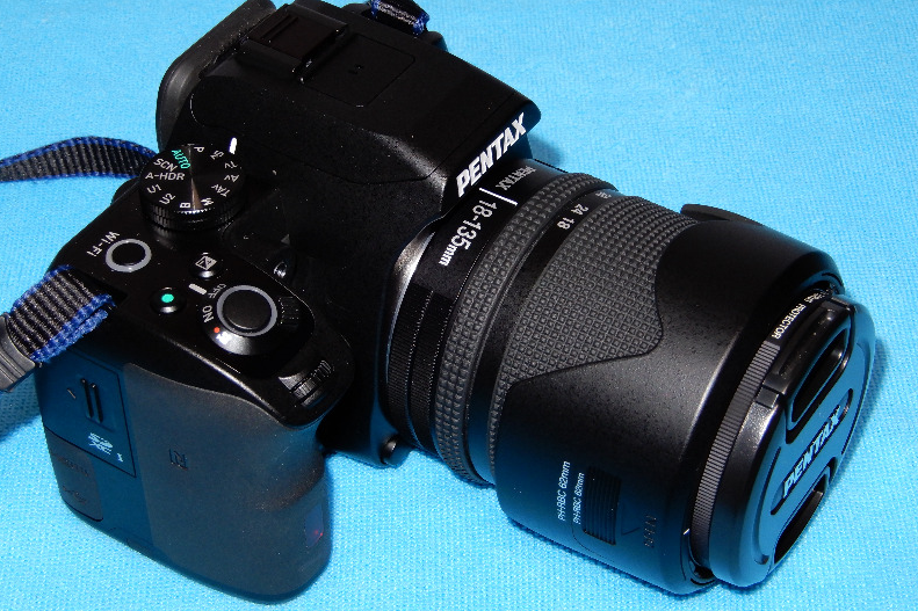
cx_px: 456
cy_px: 300
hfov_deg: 25.1
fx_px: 2065
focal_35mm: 81
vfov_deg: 16.8
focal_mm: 13.7
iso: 200
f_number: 4.5
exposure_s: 1/30
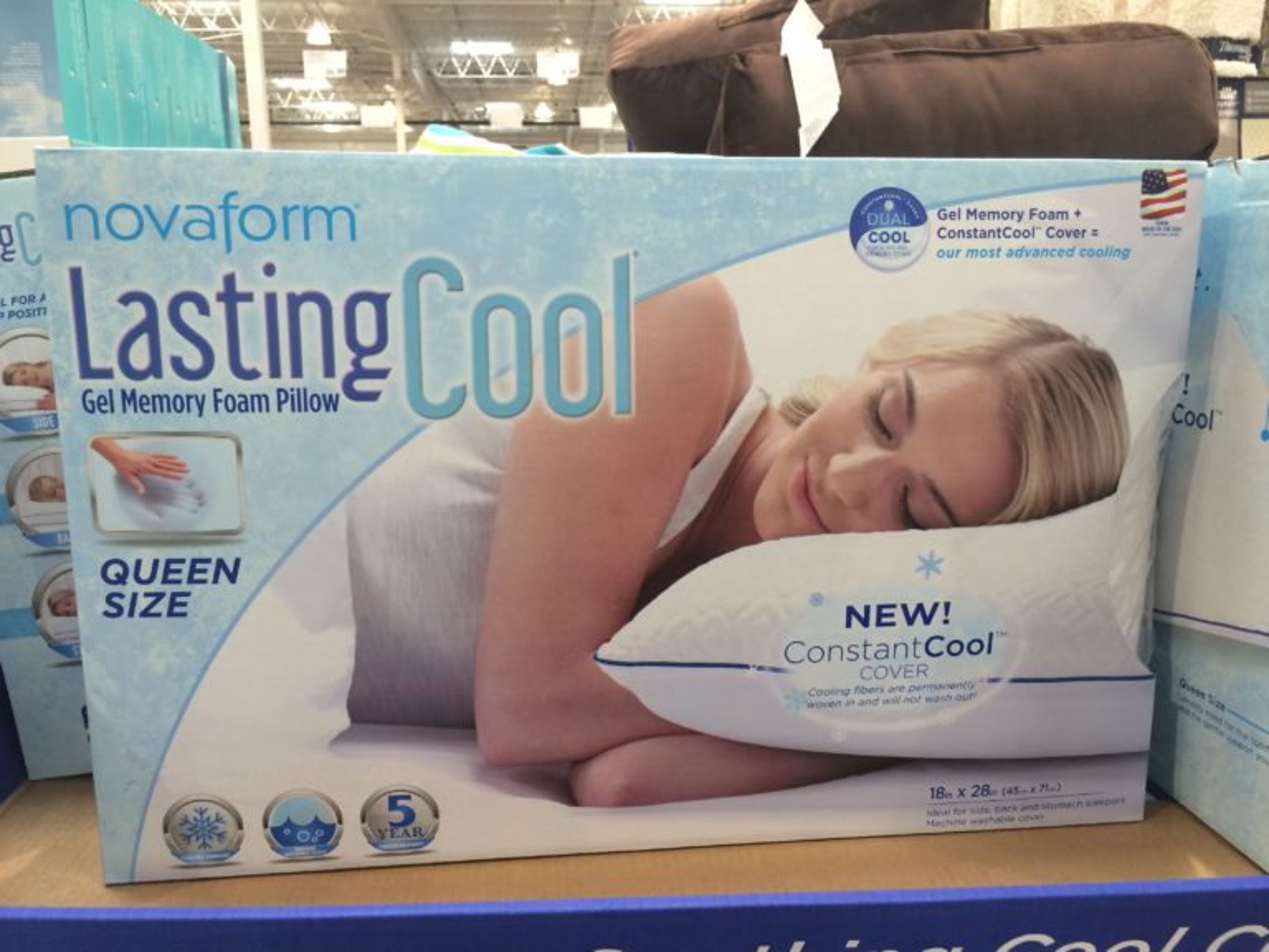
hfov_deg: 61.7
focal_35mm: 29
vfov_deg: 48.2
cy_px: 476
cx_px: 634
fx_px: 1063
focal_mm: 4.15
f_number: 2.2
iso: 64
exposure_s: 1/30
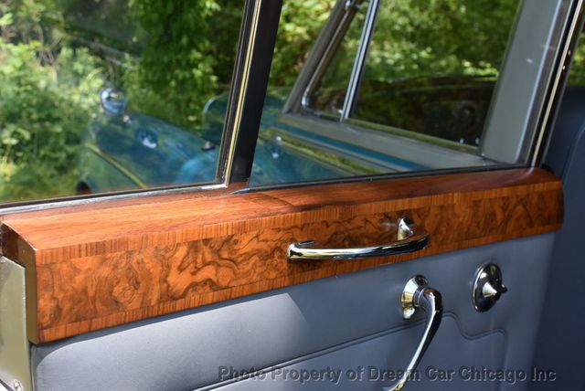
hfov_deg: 41.1
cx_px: 292
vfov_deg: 28.1
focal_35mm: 48
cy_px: 196
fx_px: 781
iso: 720
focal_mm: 32
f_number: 8
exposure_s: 1/500
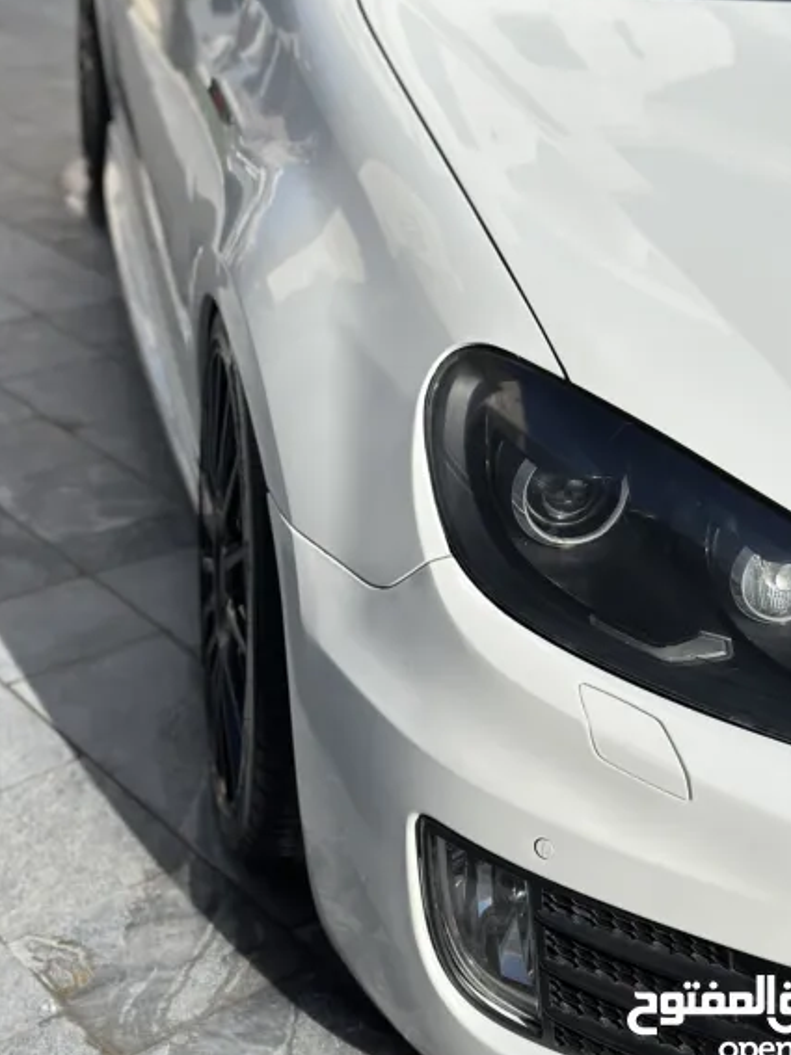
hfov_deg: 24.0
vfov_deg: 31.6
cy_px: 441
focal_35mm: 61
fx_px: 1859
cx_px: 441
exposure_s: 1/10870
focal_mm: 6.86
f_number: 1.78
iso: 100
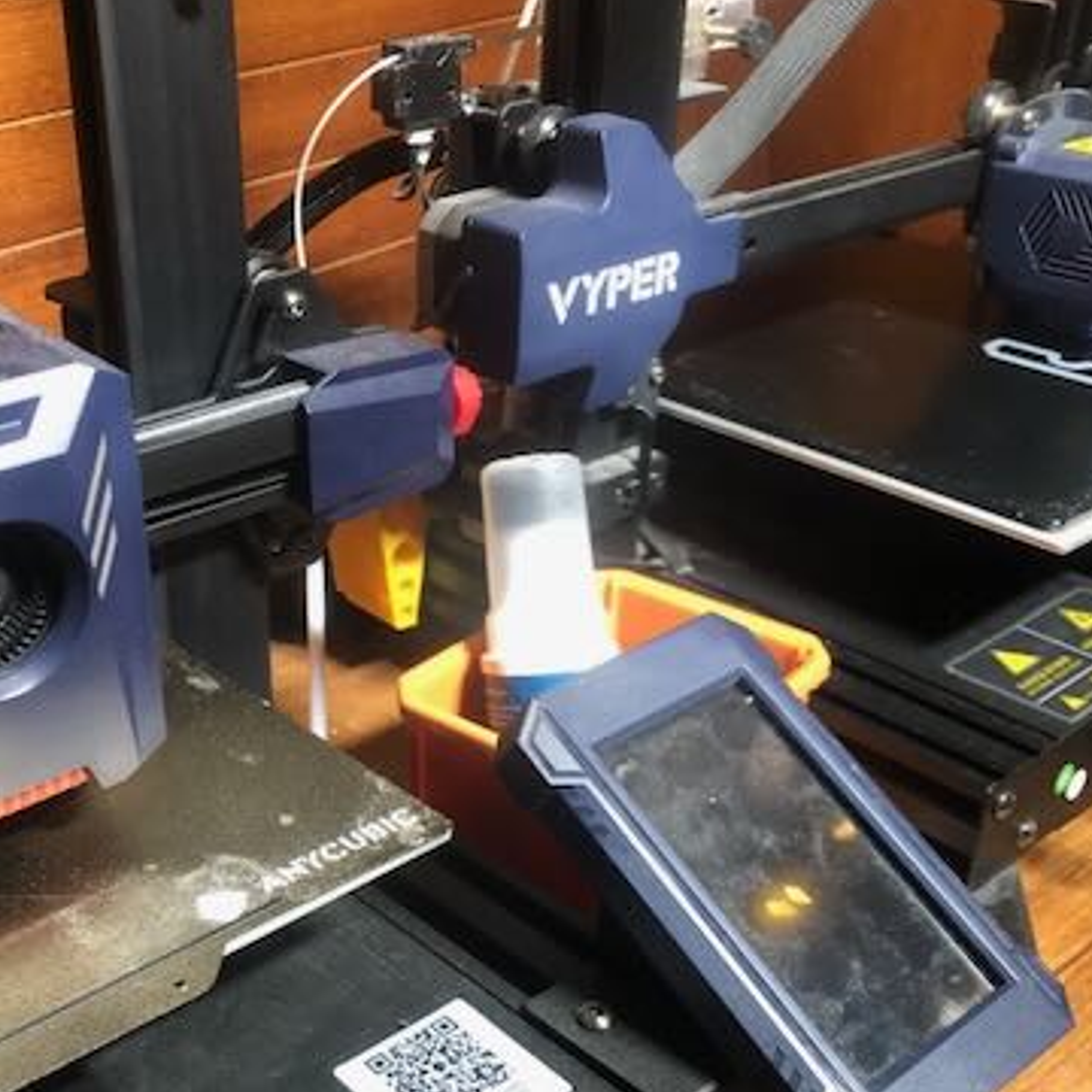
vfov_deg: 38.2
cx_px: 337
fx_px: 1570
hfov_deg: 37.8
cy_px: 664
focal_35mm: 44
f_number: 1.8
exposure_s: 1/15
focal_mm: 4
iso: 80
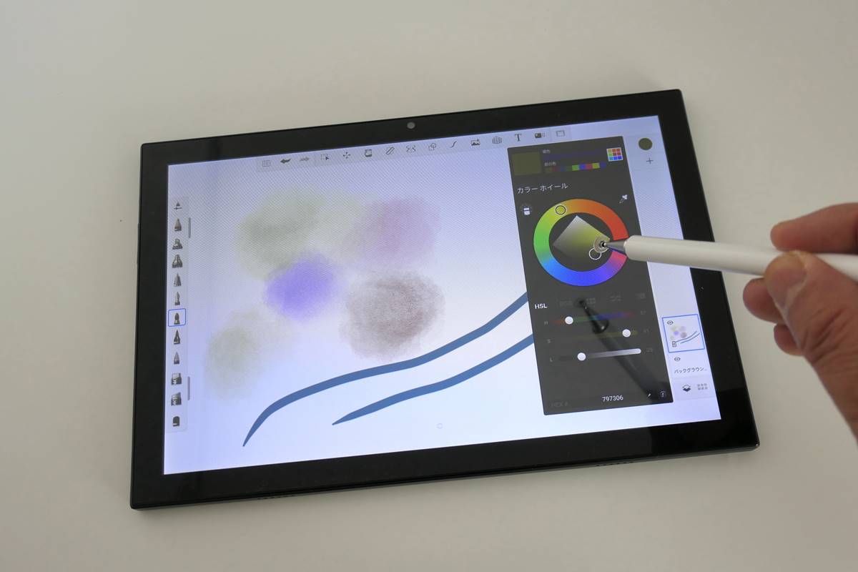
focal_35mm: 36
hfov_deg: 53.1
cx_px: 429
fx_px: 858
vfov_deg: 36.9
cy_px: 286
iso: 200
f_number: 3.7
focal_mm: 13.1
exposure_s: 1/80
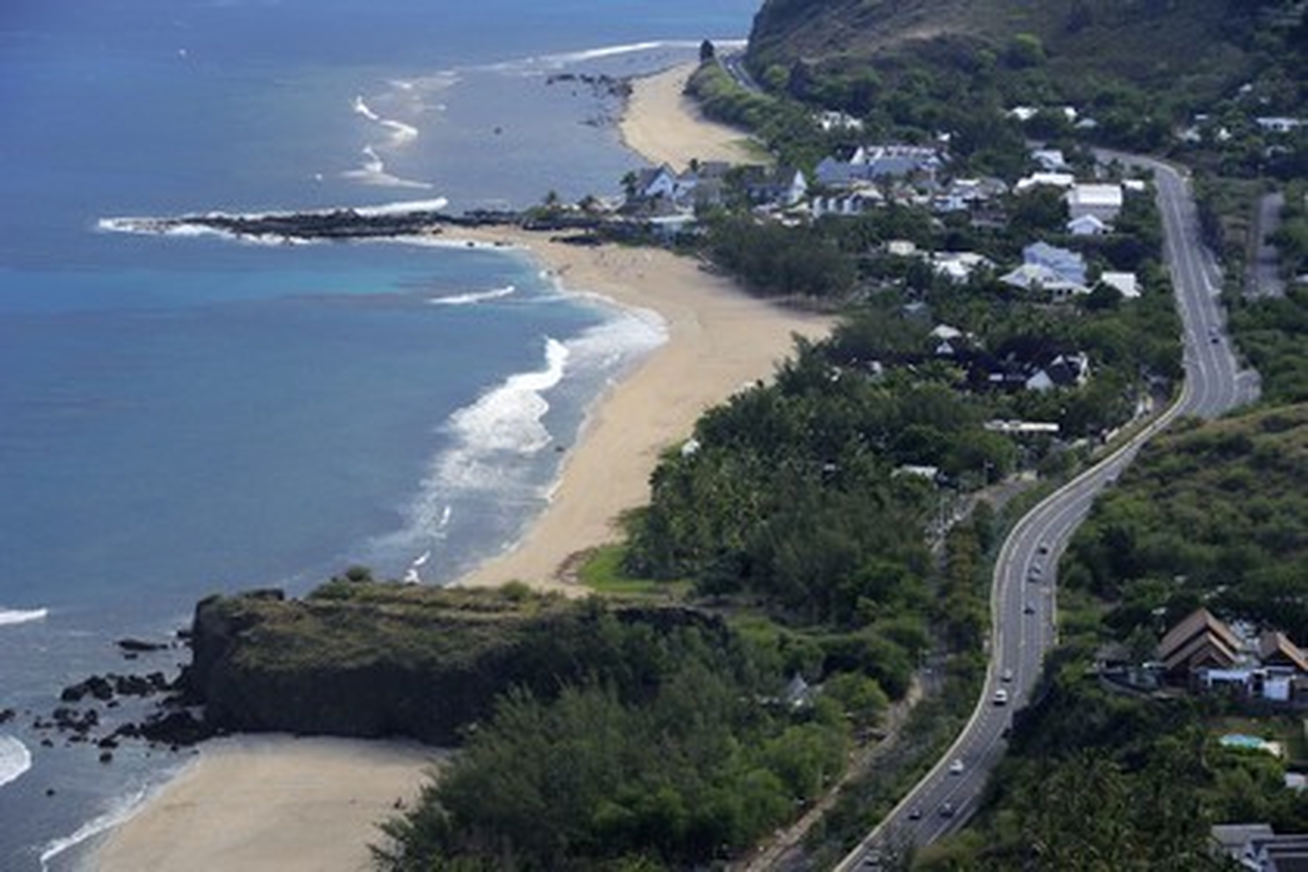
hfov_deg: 12.5
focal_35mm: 165
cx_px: 654
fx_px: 5995
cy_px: 436
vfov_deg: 8.3
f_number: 11
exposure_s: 1/1000
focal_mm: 165
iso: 800
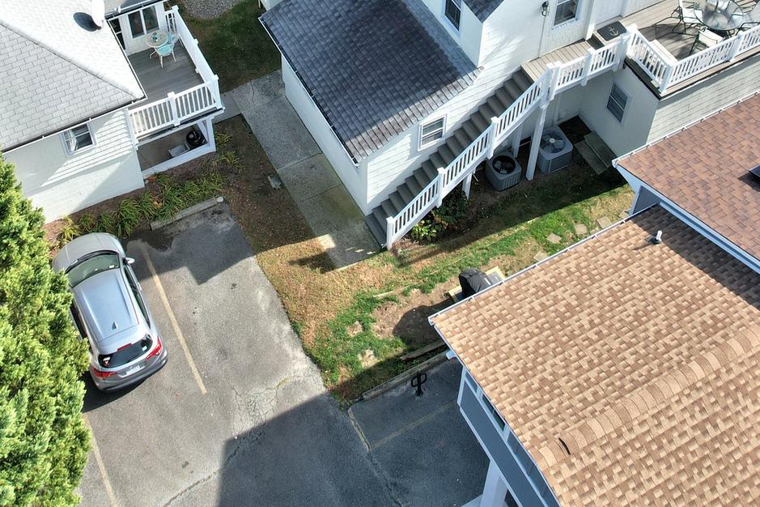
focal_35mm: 48
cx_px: 350
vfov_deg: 26.2
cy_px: -30
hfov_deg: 41.1
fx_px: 1013
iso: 100
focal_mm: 8.38
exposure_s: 1/800
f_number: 2.8
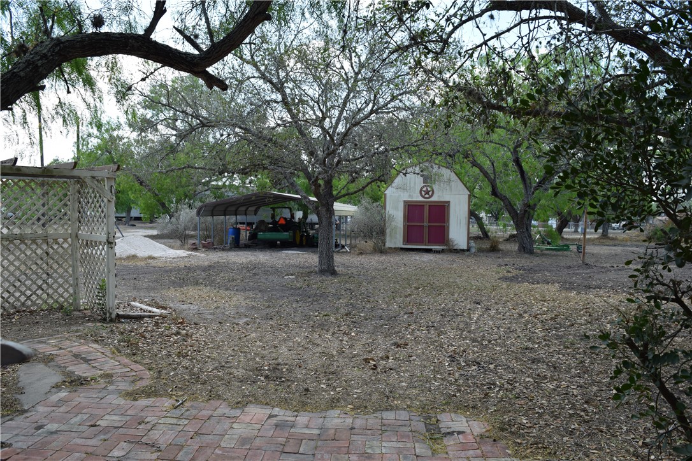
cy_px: 230
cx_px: 346
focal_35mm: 27
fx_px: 519
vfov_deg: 47.9
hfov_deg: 67.4
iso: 200
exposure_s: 1/250
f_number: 8
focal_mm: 18
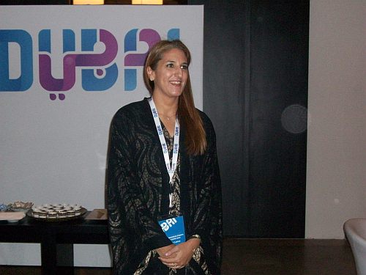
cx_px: 183
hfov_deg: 36.2
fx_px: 560
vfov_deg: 27.5
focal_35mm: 53
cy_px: 138
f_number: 3.6
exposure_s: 1/70.6
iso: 320
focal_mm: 8.8
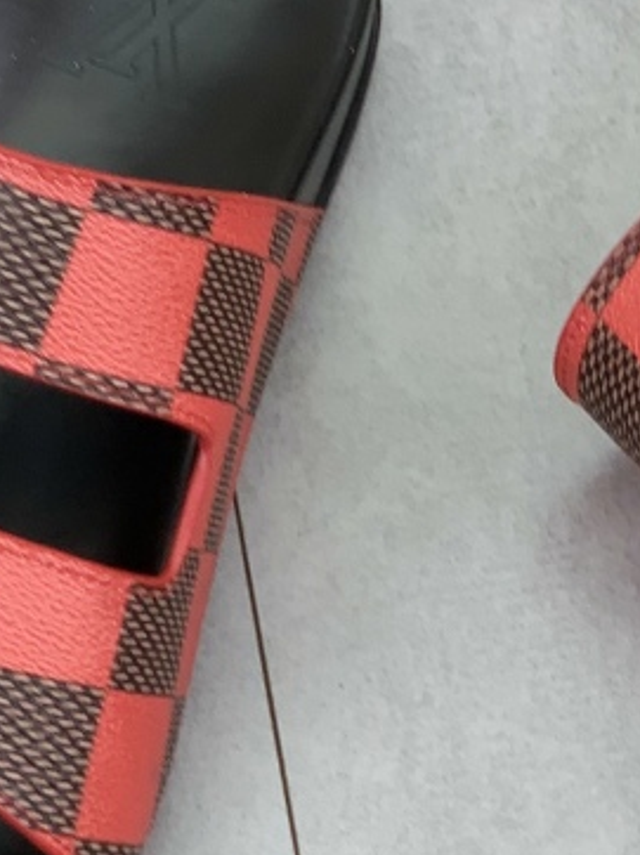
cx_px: 298
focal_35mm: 207
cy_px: 187
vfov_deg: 9.5
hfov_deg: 7.2
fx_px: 5109
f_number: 2.4
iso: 25
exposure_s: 1/100
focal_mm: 6
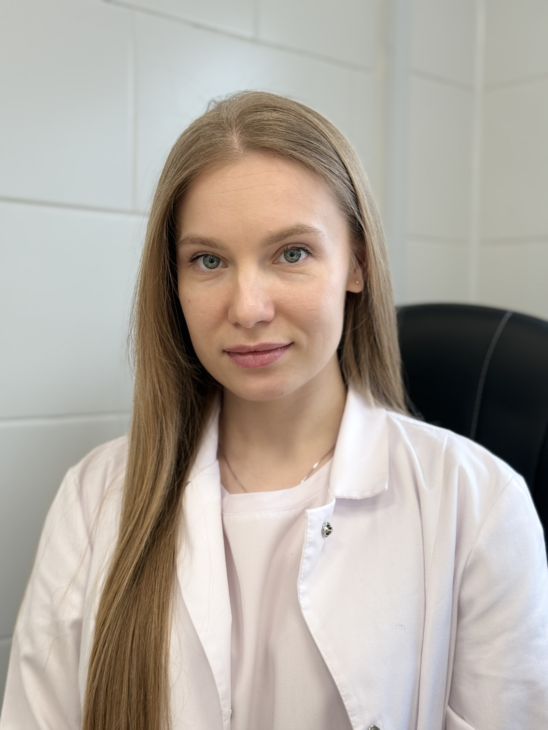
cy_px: 365
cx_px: 274
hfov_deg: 30.3
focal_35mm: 48
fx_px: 1013
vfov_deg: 39.7
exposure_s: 1/121
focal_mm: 6.76
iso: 64
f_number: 1.78
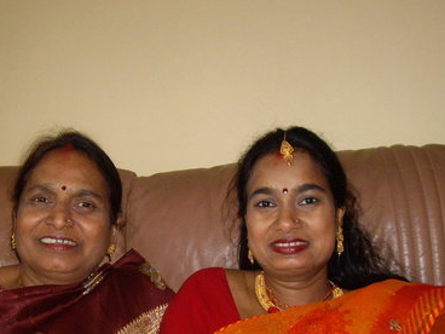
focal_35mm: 66
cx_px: 151
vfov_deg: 22.0
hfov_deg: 29.2
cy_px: 266
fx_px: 848
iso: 200
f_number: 2.7
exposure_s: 1/40
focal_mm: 6.2
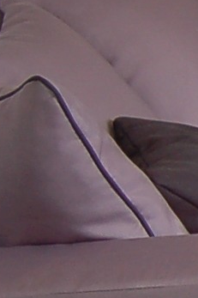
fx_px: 1932
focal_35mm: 234
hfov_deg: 4.9
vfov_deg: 8.8
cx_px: 975
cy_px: 189
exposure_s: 1/60
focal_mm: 18
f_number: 3.5
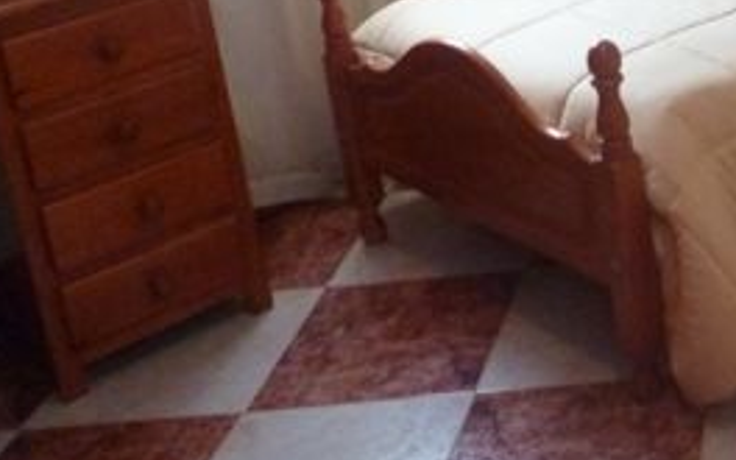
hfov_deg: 27.3
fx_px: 1364
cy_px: -217
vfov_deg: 17.4
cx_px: 835
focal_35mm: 68
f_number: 2.5
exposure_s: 1/20
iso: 400
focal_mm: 4.3
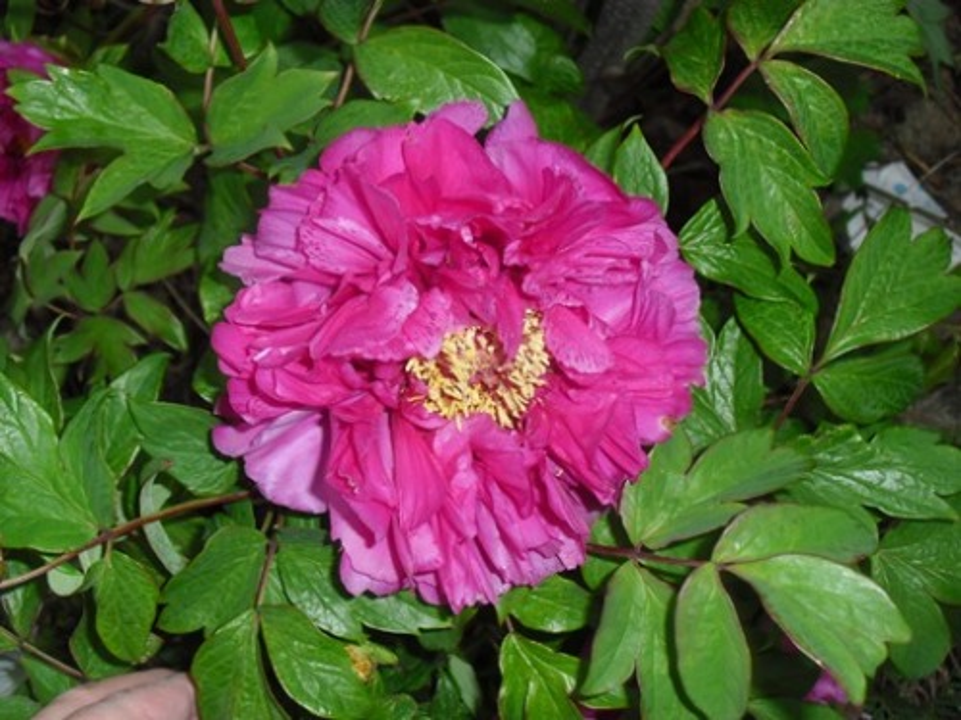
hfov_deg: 42.9
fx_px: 1222
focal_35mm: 44
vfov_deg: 32.9
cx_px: 480
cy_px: 360
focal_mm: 7.7
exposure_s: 1/60
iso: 100
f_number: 3.4
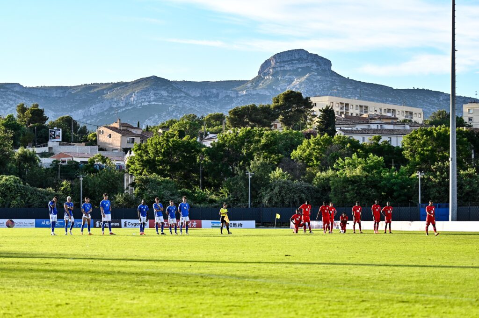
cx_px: 240
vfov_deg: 16.6
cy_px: 159
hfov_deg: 24.8
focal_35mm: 82
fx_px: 1090
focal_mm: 82
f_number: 2.8
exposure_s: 1/4000
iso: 640
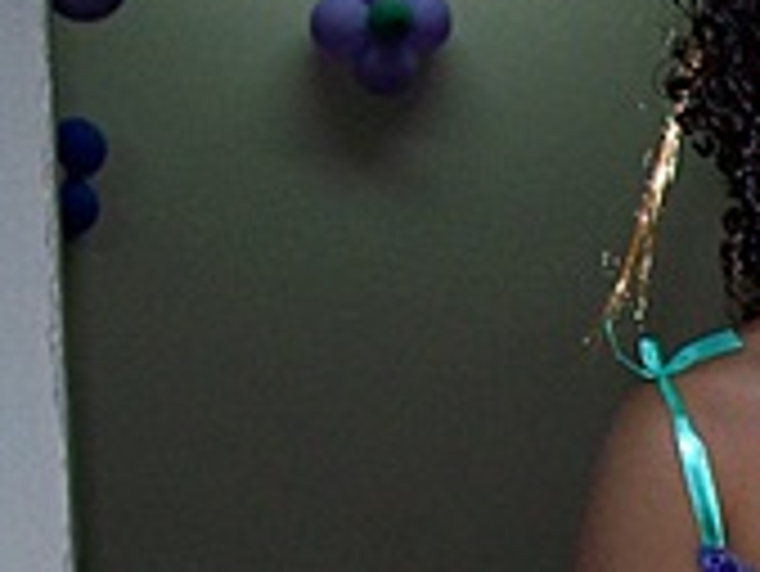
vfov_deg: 10.6
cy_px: 797
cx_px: 971
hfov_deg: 14.0
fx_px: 2988
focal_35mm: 136
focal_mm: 6
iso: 80
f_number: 2.7
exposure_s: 1/64
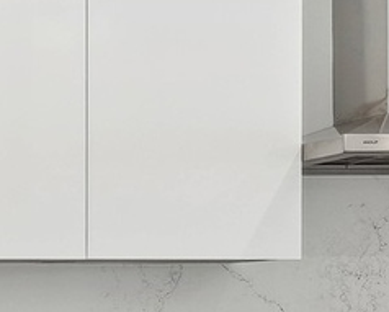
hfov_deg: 14.0
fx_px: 1176
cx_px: -502
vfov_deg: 14.8
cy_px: 323
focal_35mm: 102
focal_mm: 16
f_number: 8
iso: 320
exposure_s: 1/13
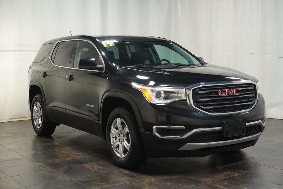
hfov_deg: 37.8
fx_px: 413
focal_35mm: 52
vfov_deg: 25.8
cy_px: 94
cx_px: 142
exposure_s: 1/125
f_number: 7.1
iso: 2500
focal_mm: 35
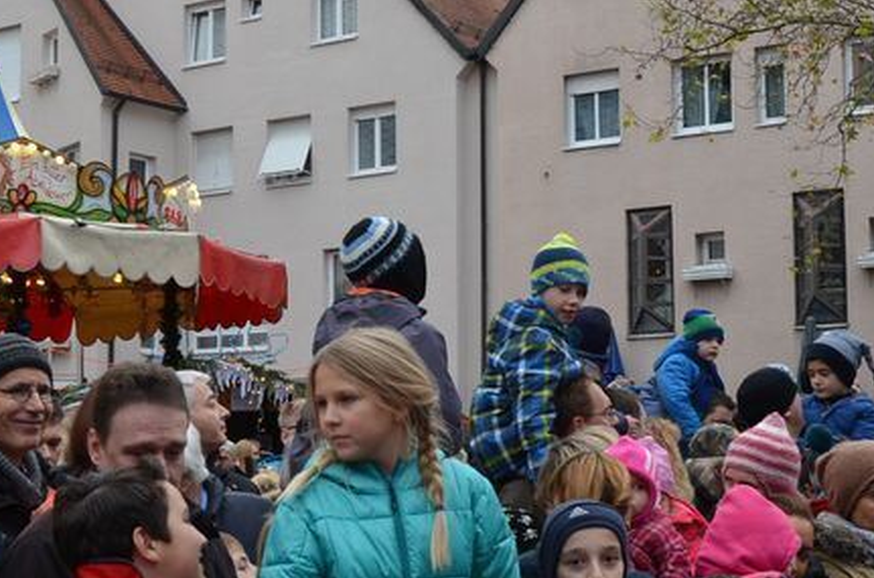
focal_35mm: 73
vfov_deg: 18.5
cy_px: 310
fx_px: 1772
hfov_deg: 27.7
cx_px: 367
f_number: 5.6
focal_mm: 21
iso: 360
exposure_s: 1/125
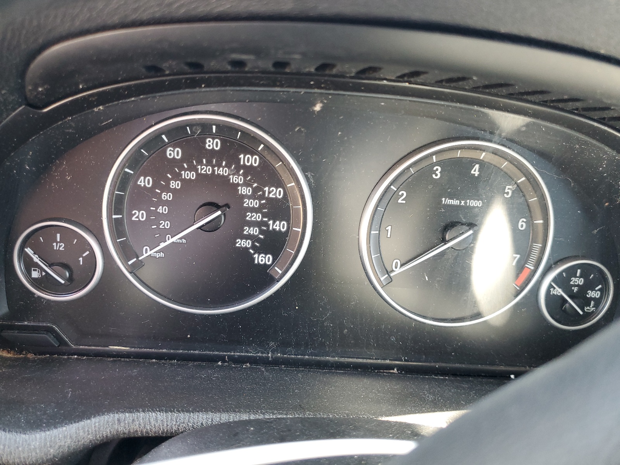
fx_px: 466
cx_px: 310
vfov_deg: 53.1
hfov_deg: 67.3
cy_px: 232
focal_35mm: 26
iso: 130
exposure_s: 1/60.2
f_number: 1.5
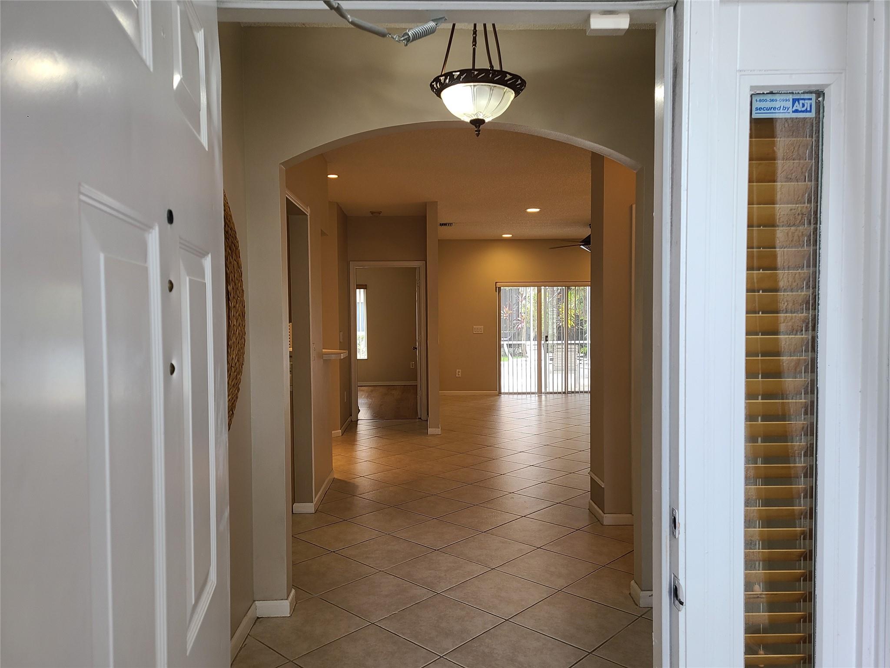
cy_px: 334
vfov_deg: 53.1
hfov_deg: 67.3
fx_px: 668
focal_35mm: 26
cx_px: 445
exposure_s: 1/60
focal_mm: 5.4
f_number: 1.8
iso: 50
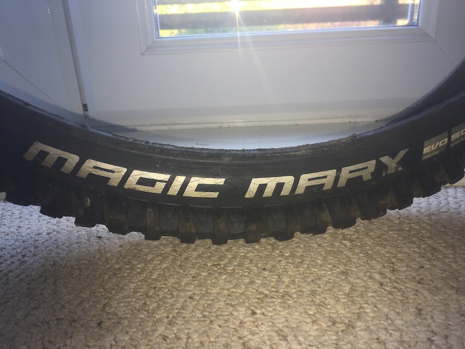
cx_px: 232
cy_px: 174
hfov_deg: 61.7
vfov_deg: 48.2
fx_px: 390
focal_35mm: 29
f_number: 2.2
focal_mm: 4.15
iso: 25
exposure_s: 1/44
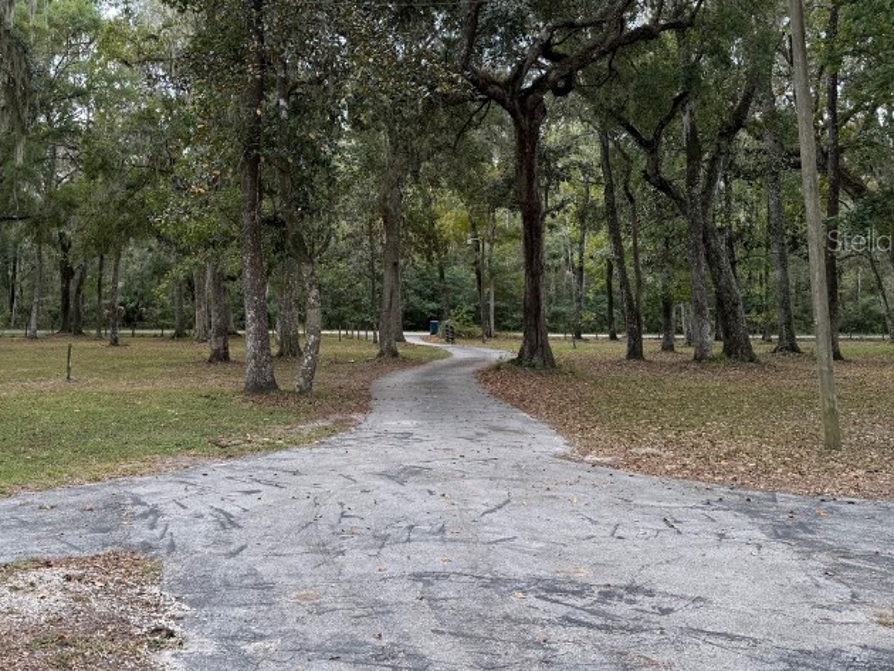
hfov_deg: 46.3
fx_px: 1008
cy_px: 240
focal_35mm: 39
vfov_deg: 36.6
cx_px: 234
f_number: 1.78
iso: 100
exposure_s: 1/868
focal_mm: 6.76
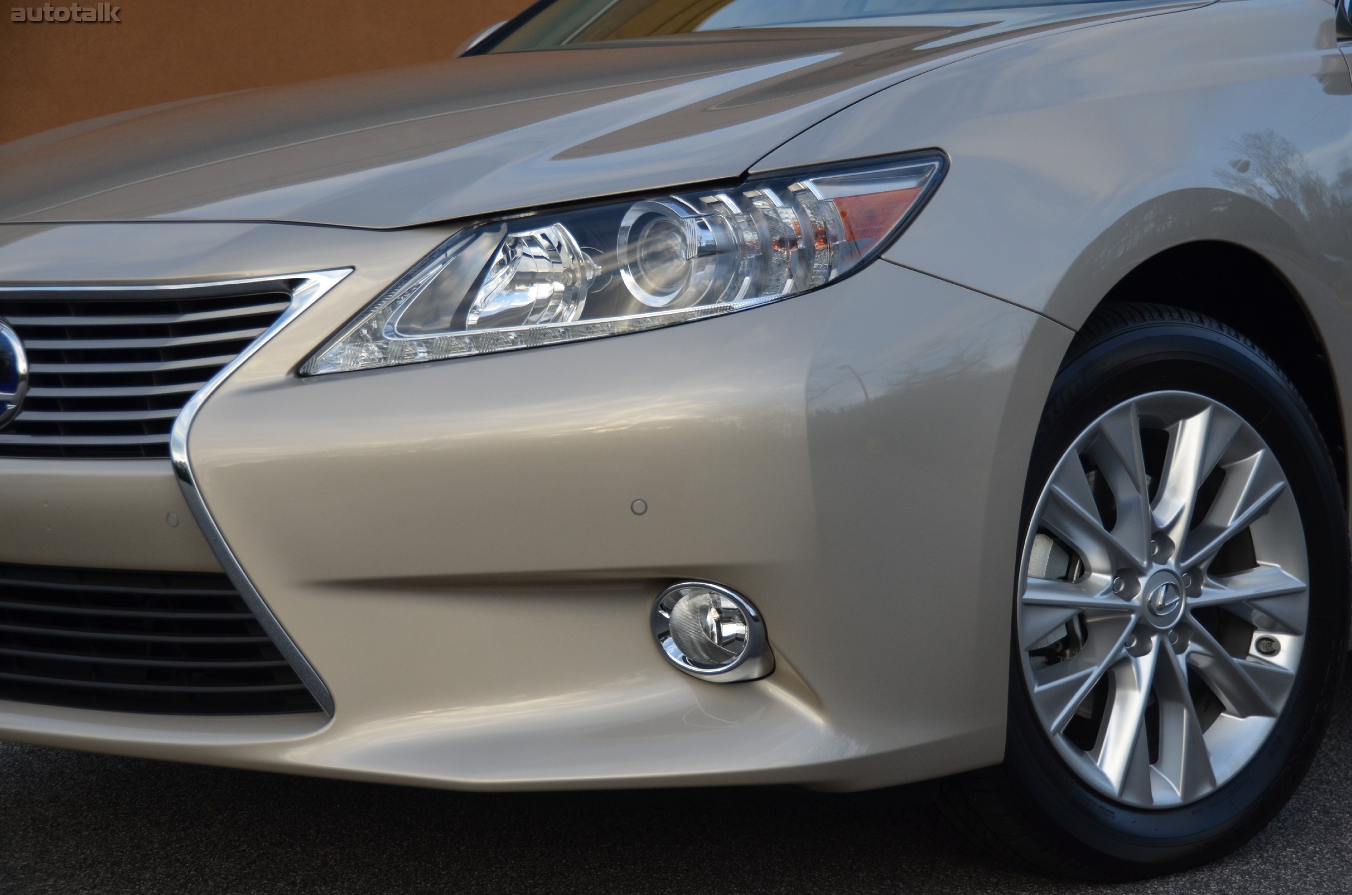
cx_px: 676
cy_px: 448
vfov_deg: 19.6
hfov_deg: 29.3
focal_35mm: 69
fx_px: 2586
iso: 500
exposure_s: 1/1000
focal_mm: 46
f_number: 4.5
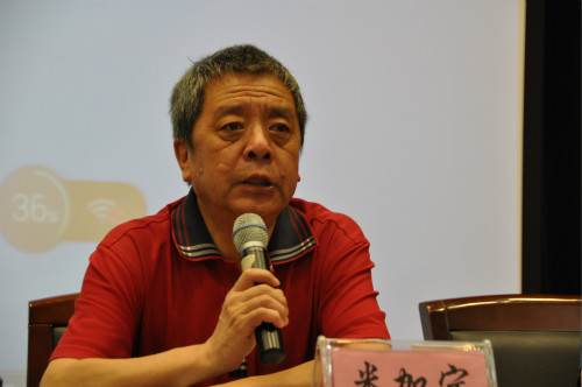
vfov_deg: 9.6
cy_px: 194
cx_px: 291
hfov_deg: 14.4
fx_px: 2301
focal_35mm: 142
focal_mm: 95
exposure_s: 1/40
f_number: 5.3
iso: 800
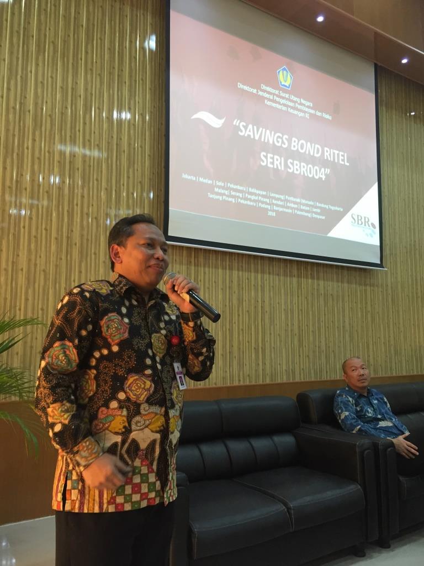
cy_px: 283
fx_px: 474
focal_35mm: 29
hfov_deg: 48.2
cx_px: 212
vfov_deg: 61.7
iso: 160
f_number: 2.2
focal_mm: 4.15
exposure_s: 1/33
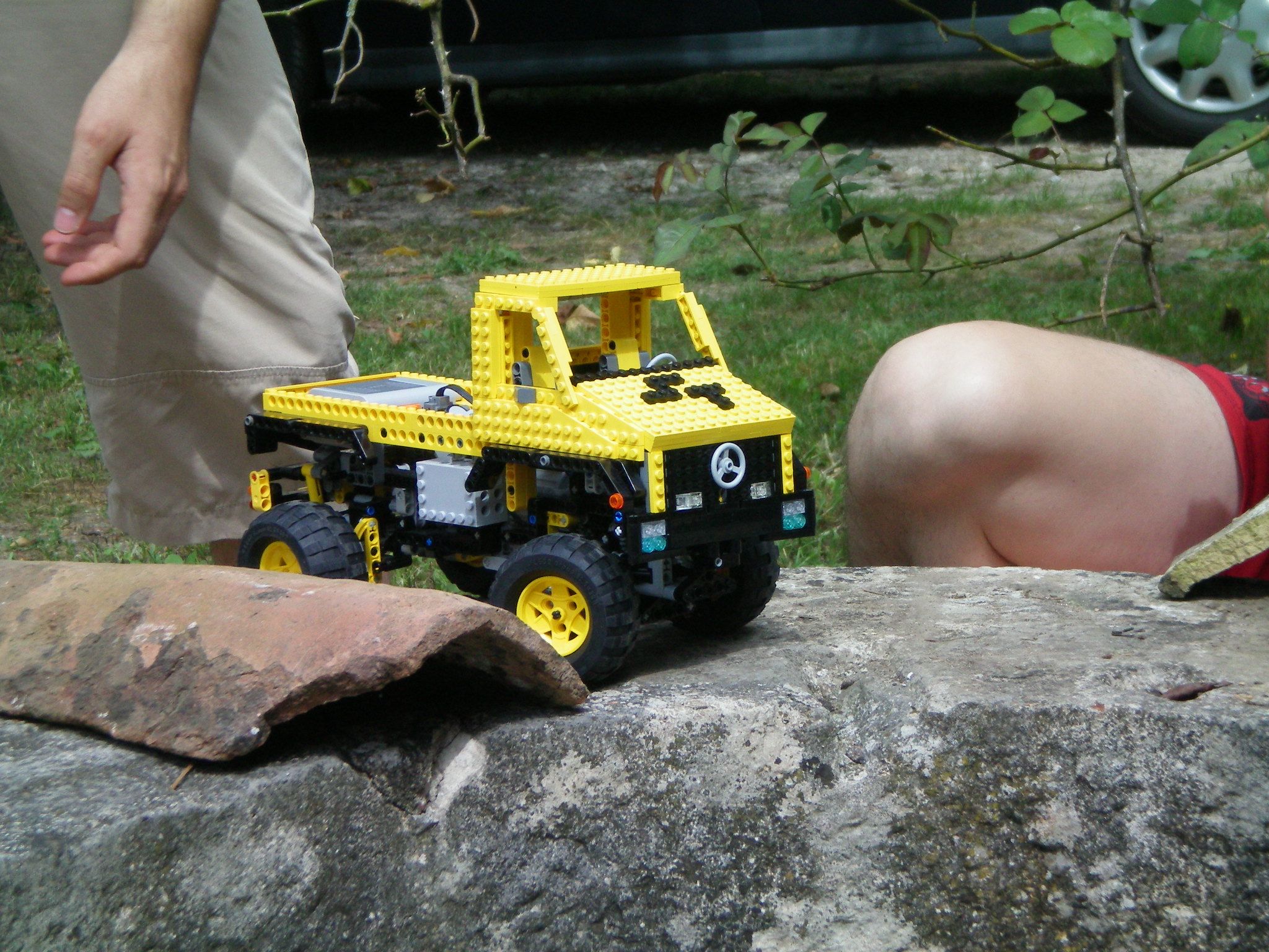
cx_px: 634
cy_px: 476
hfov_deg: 17.3
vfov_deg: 13.0
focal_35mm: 114
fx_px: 4179
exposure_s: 1/250
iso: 80
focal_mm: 18.9
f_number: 5.9
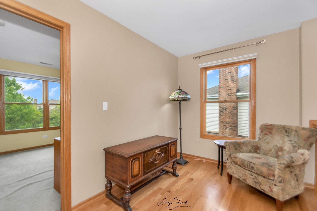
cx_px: 158
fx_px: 132
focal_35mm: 15
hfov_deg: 100.4
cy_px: 106
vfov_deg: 77.3
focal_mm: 10
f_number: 8
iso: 400
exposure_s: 1/500
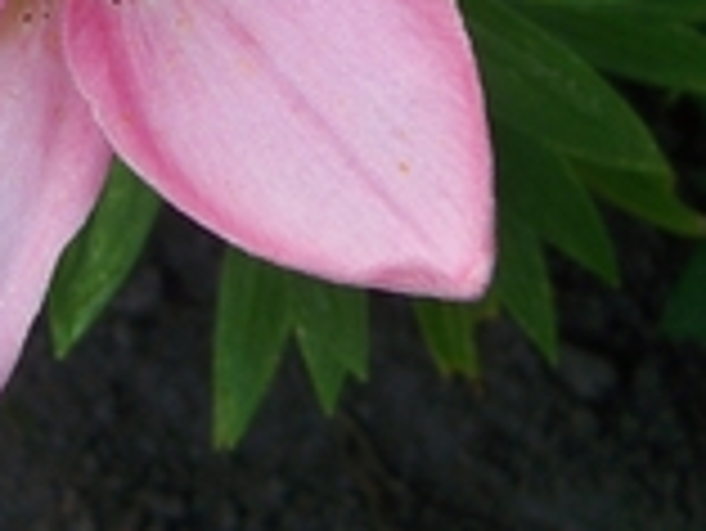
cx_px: 40
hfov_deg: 13.8
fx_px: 2878
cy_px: -468
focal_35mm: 141
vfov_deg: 9.9
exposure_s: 1/100
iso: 64
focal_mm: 7.9
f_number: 3.1
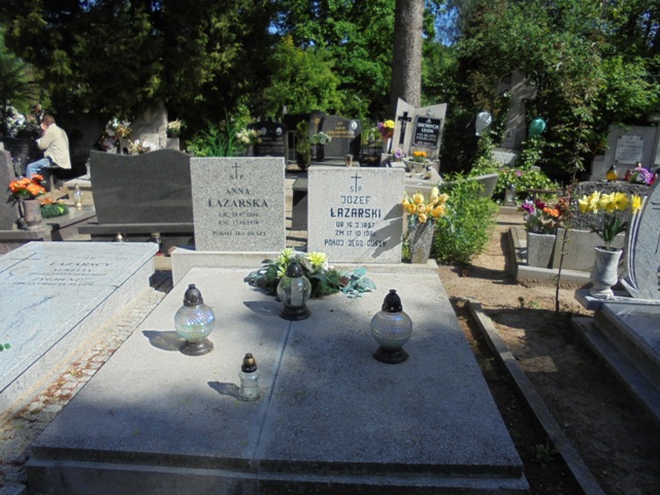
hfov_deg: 67.3
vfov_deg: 53.1
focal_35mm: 26
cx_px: 330
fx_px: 496
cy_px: 248
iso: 100
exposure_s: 1/800
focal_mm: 4.6
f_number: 3.5
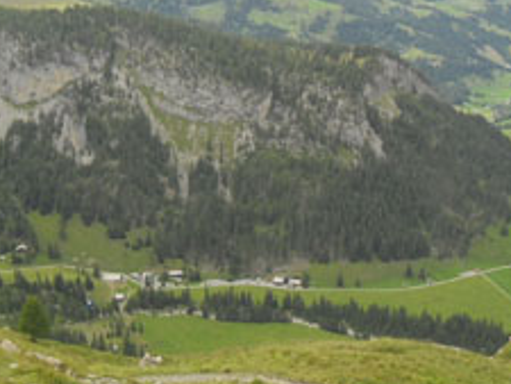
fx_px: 798
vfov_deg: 27.0
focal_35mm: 54
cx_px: 238
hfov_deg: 35.5
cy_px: 143
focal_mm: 4.9
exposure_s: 1/317
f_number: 3.5
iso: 80
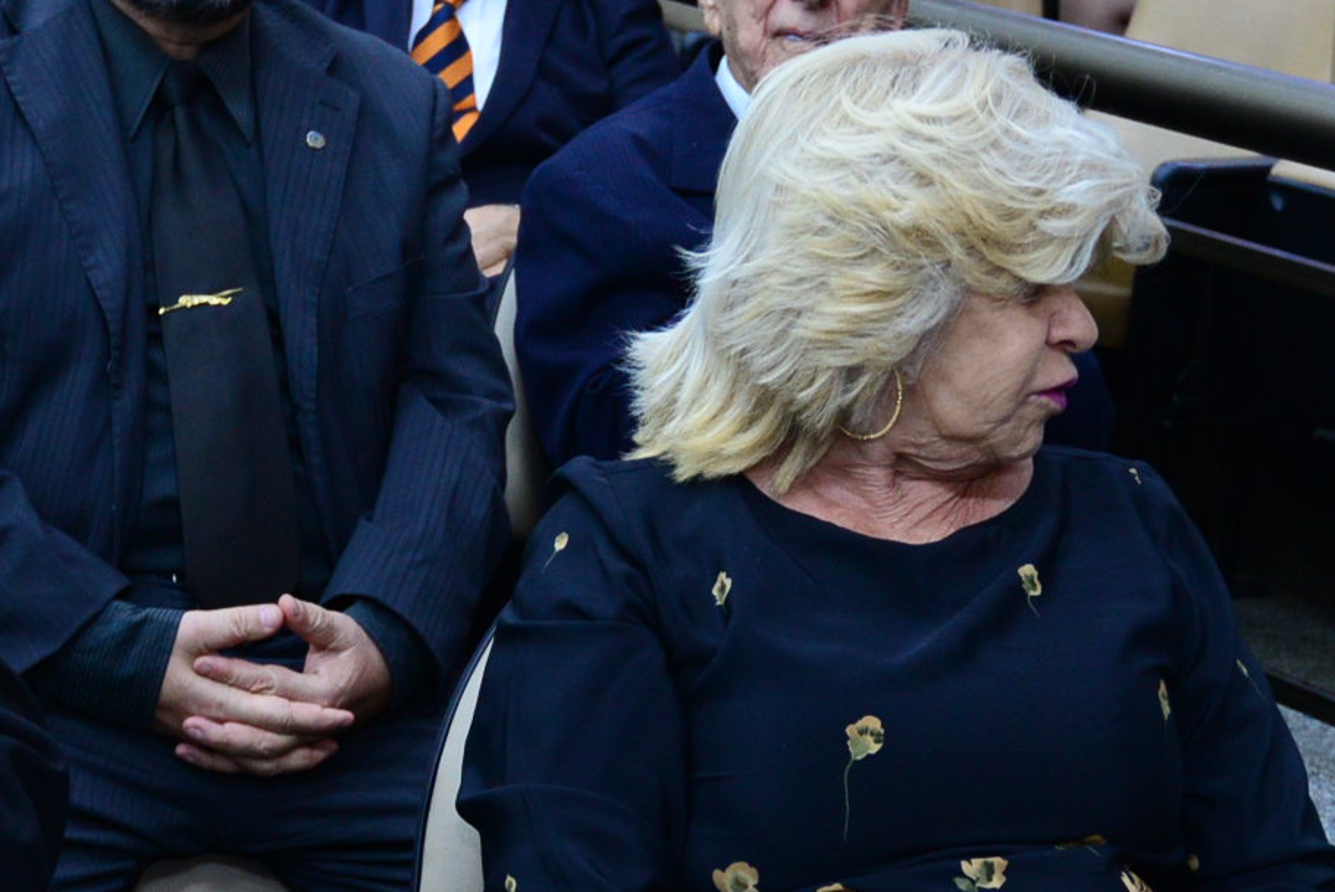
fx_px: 3562
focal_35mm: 96
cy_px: 608
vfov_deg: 14.2
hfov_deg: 21.2
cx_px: 617
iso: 2000
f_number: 4.5
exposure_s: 1/60
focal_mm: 29
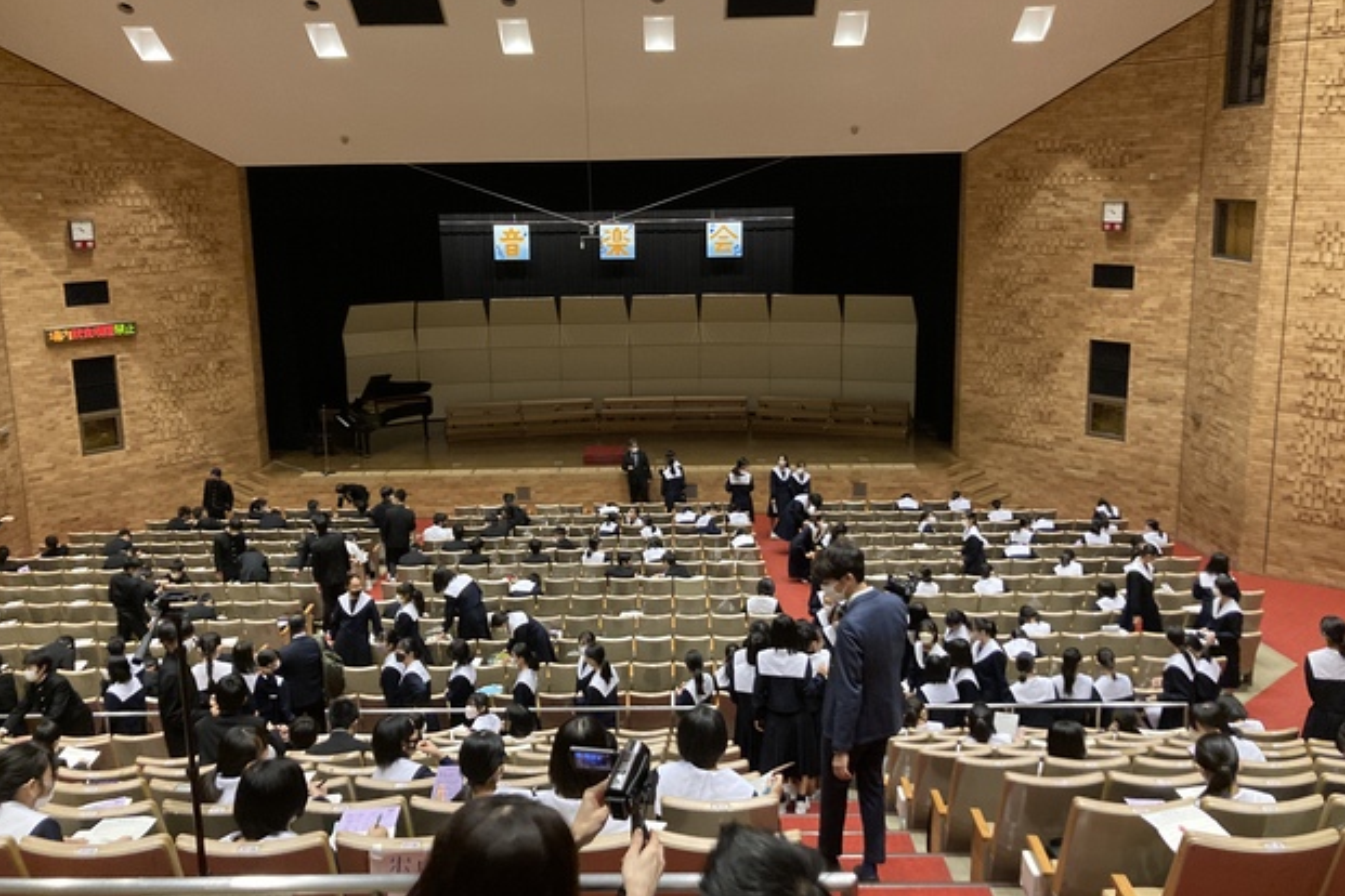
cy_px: 381
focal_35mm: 30
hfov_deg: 61.9
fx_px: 1121
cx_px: 667
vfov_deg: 43.5
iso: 320
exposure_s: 1/42
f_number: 1.8
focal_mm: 3.99
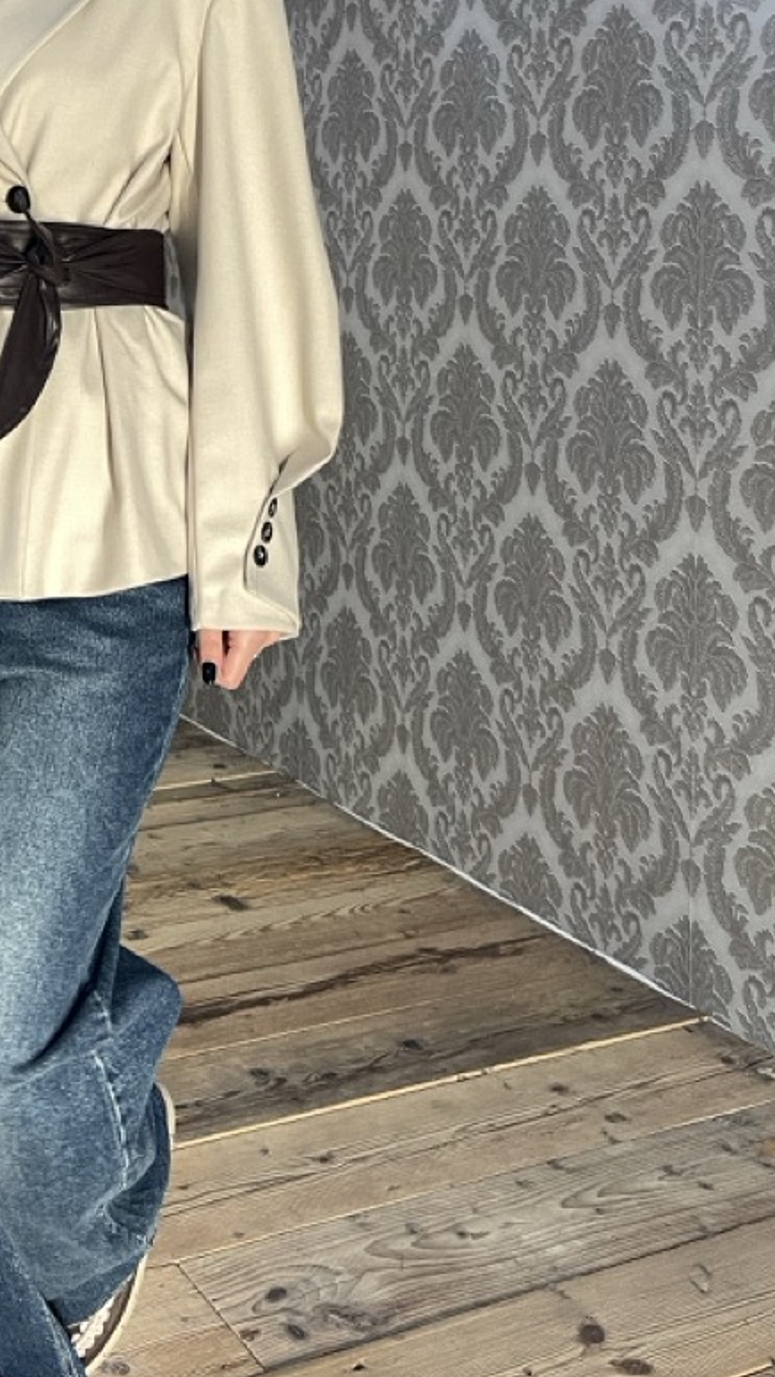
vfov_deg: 43.7
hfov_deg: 25.4
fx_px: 1644
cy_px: 313
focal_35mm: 45
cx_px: 28
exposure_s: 1/60
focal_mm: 5.1
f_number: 1.6
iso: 200
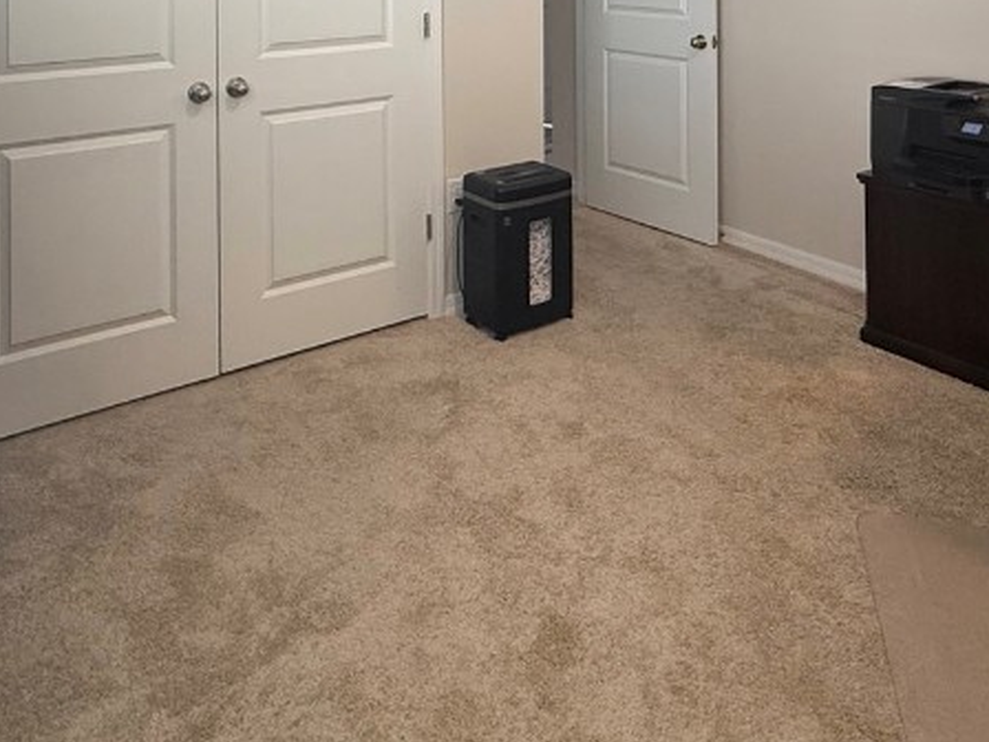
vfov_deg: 37.3
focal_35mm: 32
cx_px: 517
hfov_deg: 56.8
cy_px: -66
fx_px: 914
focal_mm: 2.22
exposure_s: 1/120
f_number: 2.2
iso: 250
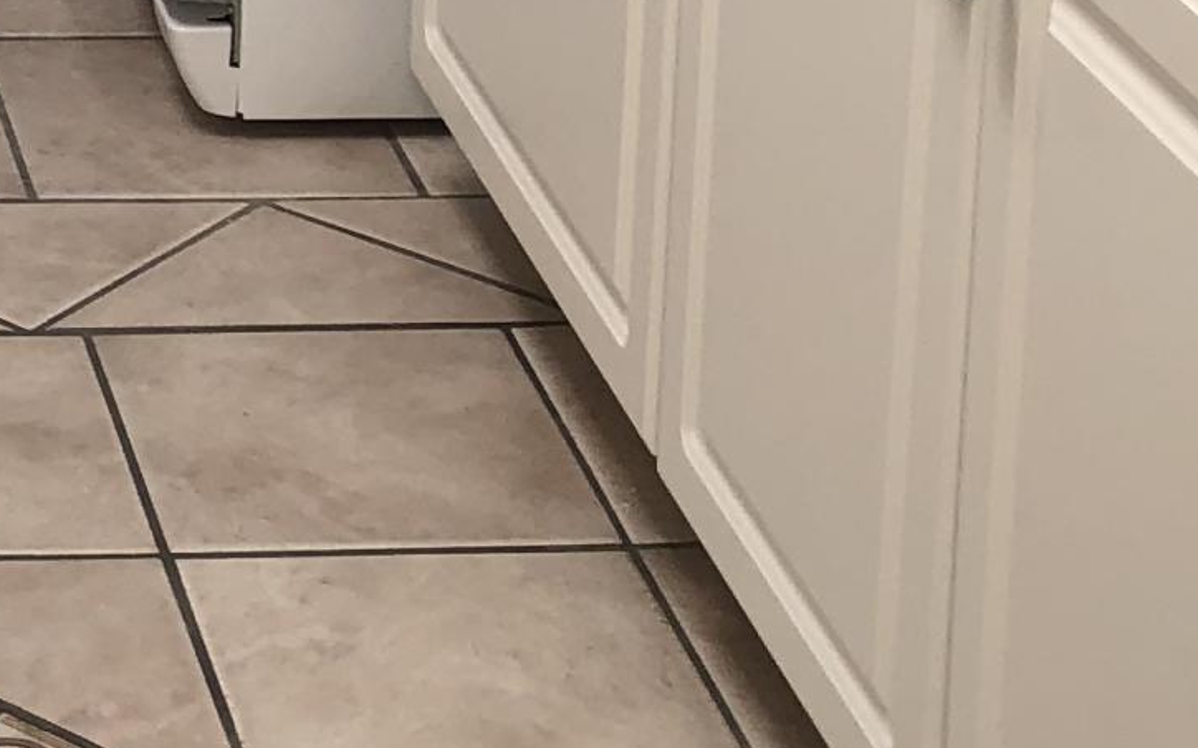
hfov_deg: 15.9
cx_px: -478
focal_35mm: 123
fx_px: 4015
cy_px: -875
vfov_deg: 9.7
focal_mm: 3.99
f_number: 1.8
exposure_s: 1/19
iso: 32
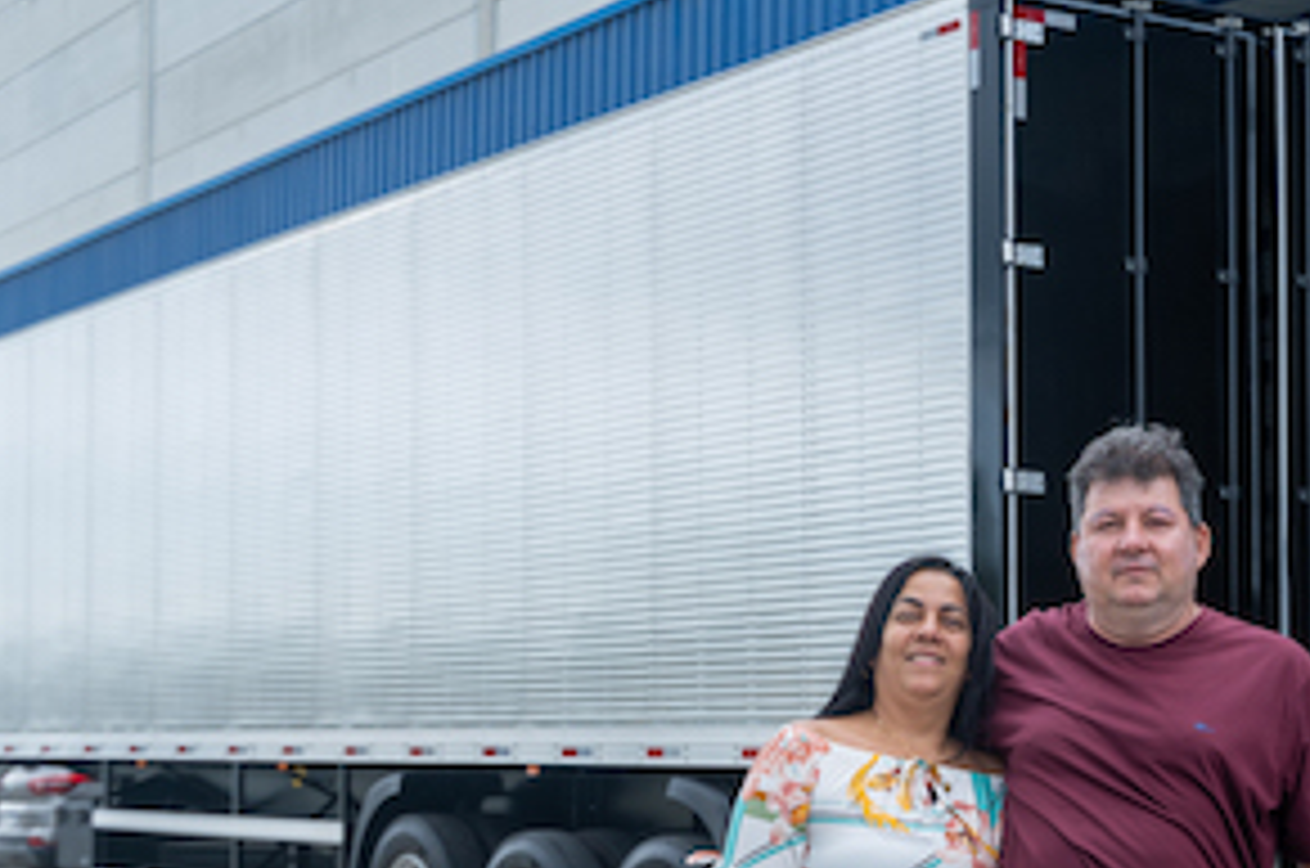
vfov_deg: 18.3
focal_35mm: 74
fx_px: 2688
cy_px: 641
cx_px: 716
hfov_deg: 27.4
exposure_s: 1/250
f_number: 4
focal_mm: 43
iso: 100
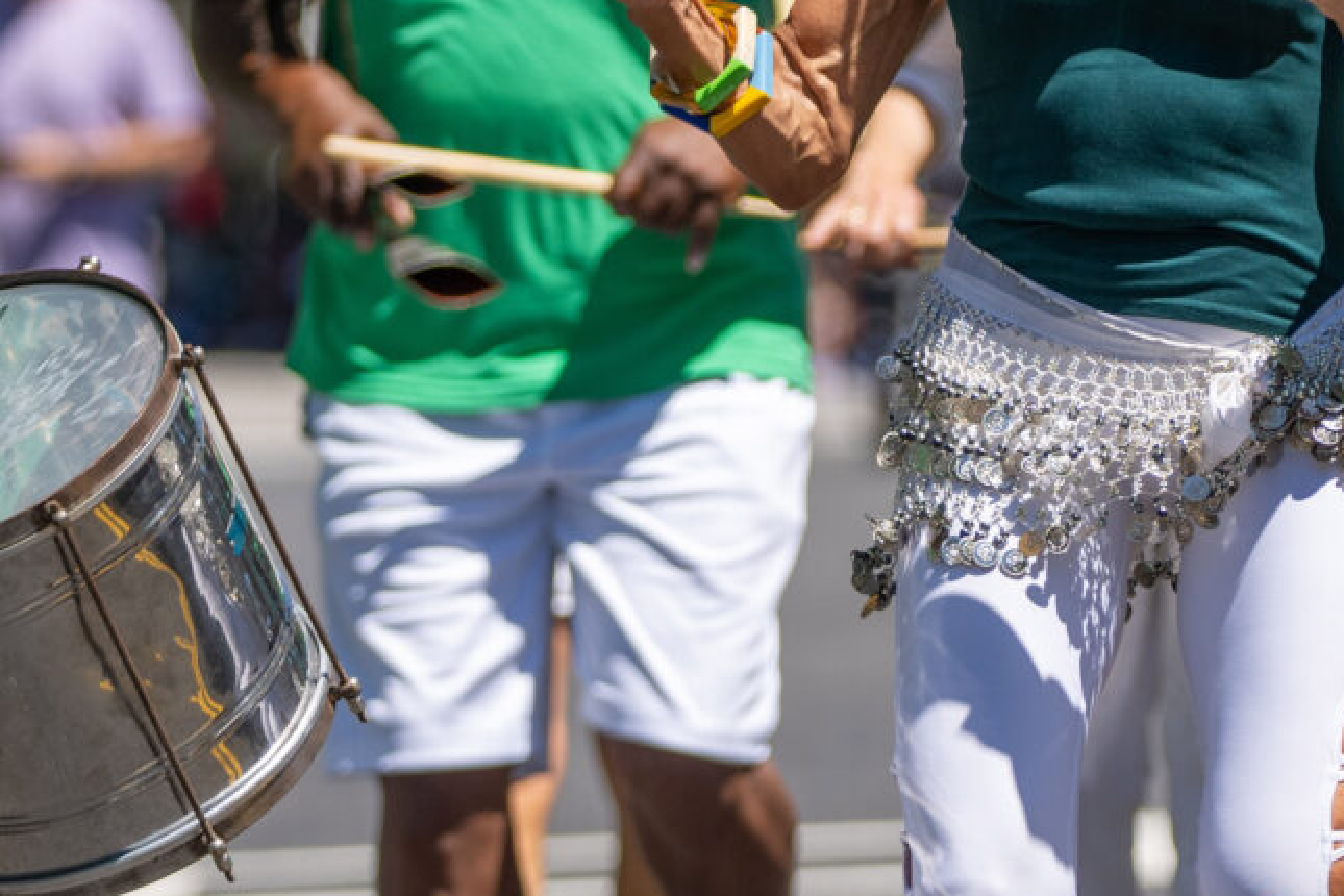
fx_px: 19860
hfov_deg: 3.9
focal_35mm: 532
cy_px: 239
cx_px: 1100
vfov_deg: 2.6
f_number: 2.8
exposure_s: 1/1600
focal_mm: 134
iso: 100
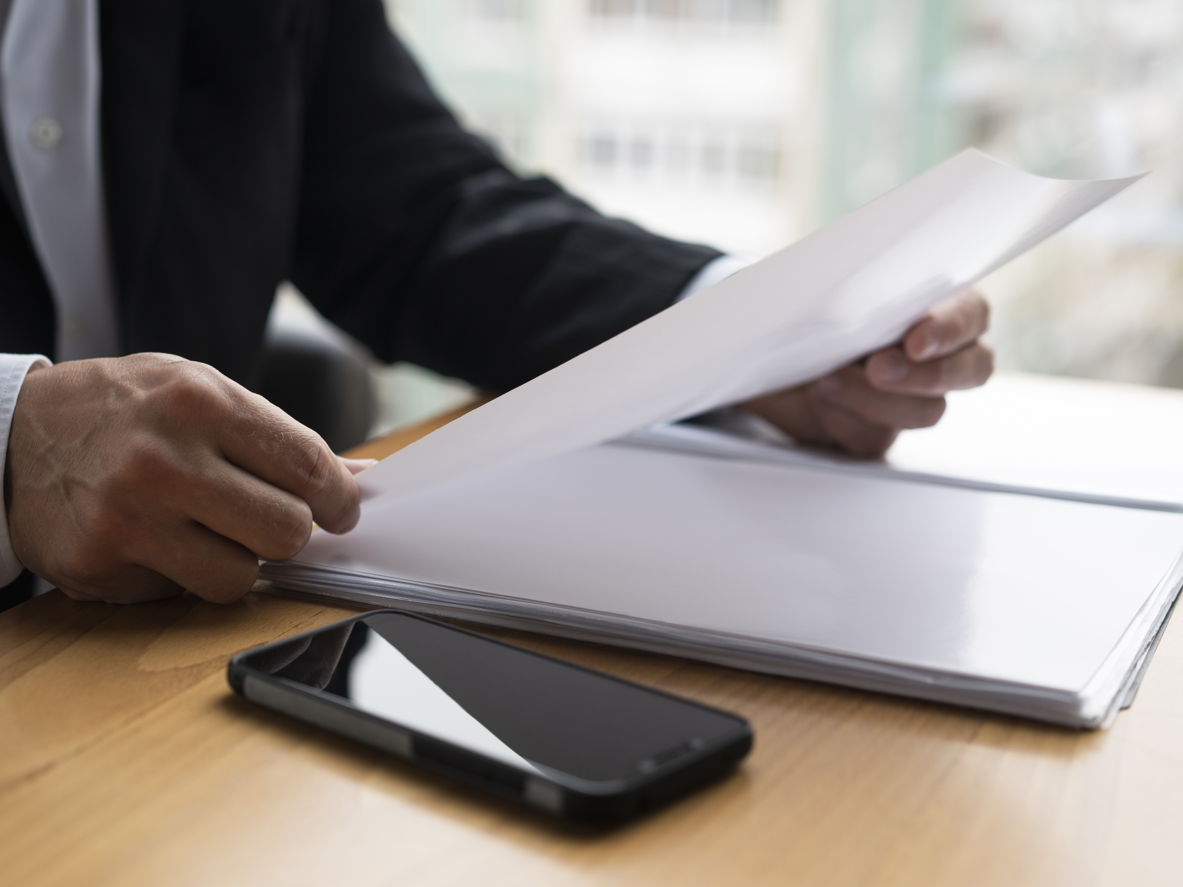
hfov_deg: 31.7
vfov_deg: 24.0
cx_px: 527
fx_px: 2085
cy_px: 454
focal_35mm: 61
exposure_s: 1/80
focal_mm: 55
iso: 400
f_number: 2.8
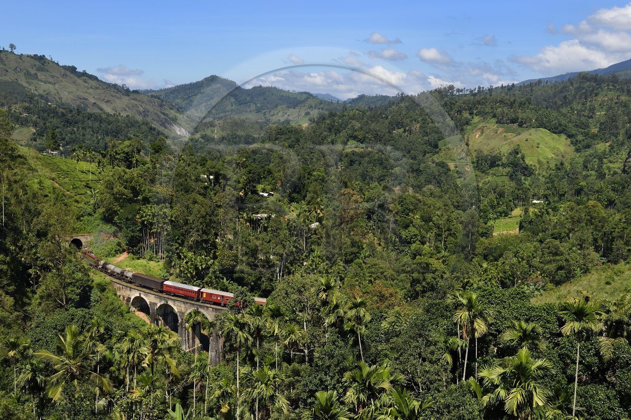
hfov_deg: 48.5
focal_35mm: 40
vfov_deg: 33.4
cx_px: 316
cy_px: 210
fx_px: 701
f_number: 13
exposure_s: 1/400
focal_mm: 40
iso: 400
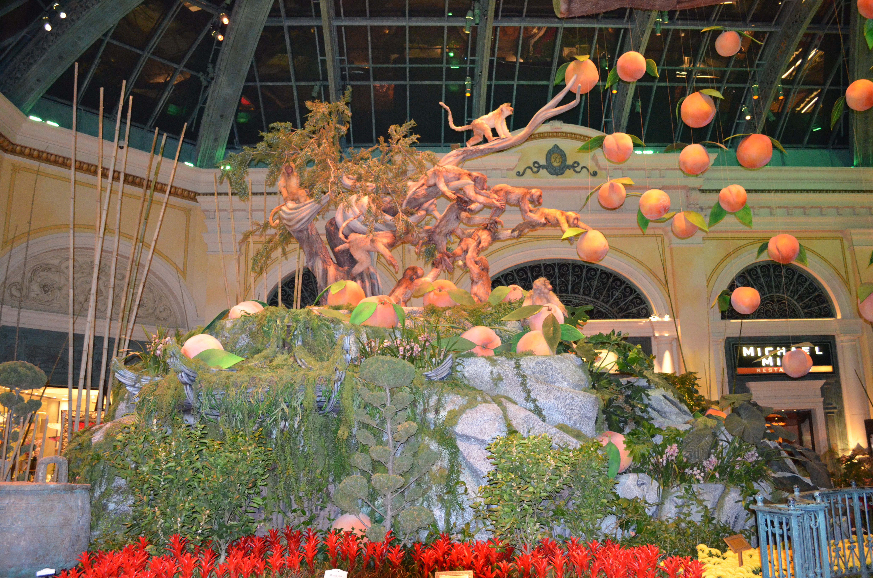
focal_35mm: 30
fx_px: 726
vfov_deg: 43.4
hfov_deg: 62.0
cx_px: 436
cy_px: 289
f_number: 3.8
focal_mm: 20
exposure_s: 1/60
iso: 3200
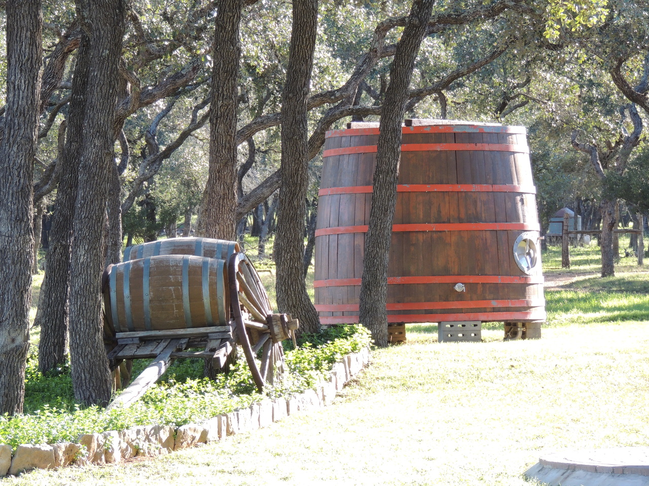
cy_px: 243
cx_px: 324
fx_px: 3468
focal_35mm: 185
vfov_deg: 8.0
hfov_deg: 10.7
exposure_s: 1/125
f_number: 4.6
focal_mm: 33
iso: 200
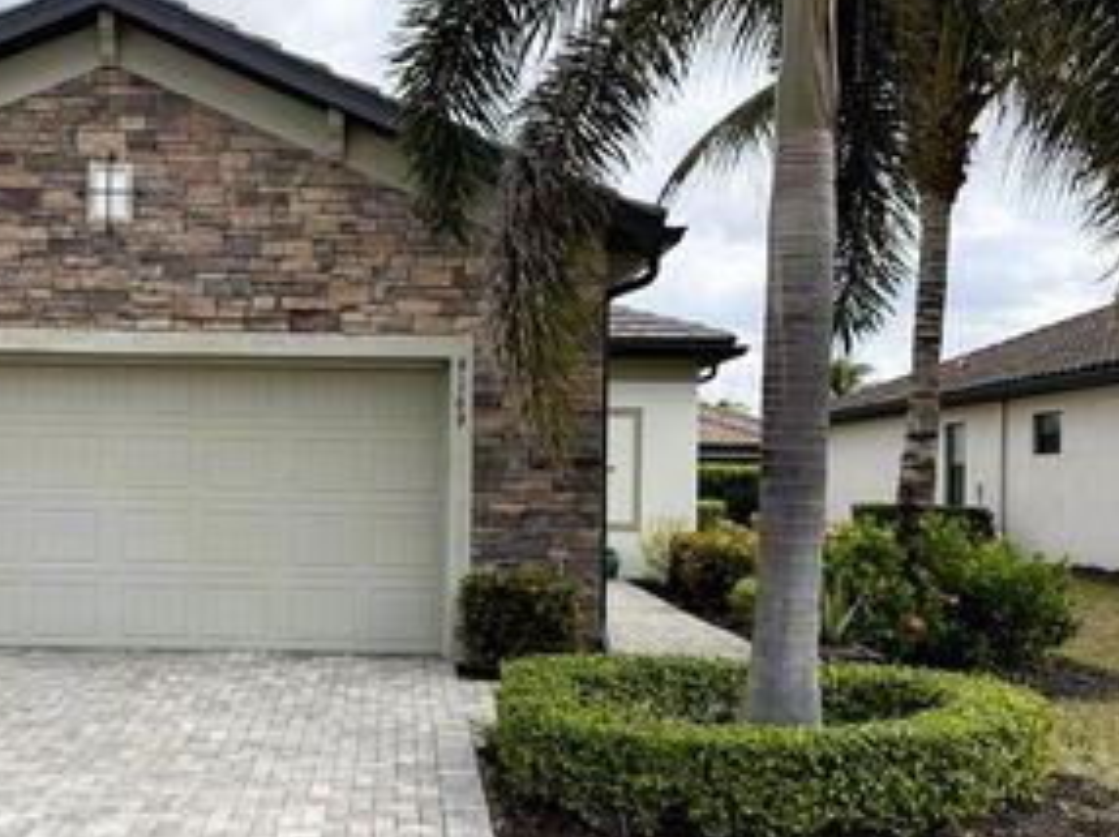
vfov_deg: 34.3
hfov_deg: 44.0
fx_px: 1357
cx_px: 352
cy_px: 452
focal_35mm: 42
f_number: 1.78
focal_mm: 6.76
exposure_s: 1/3021
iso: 80
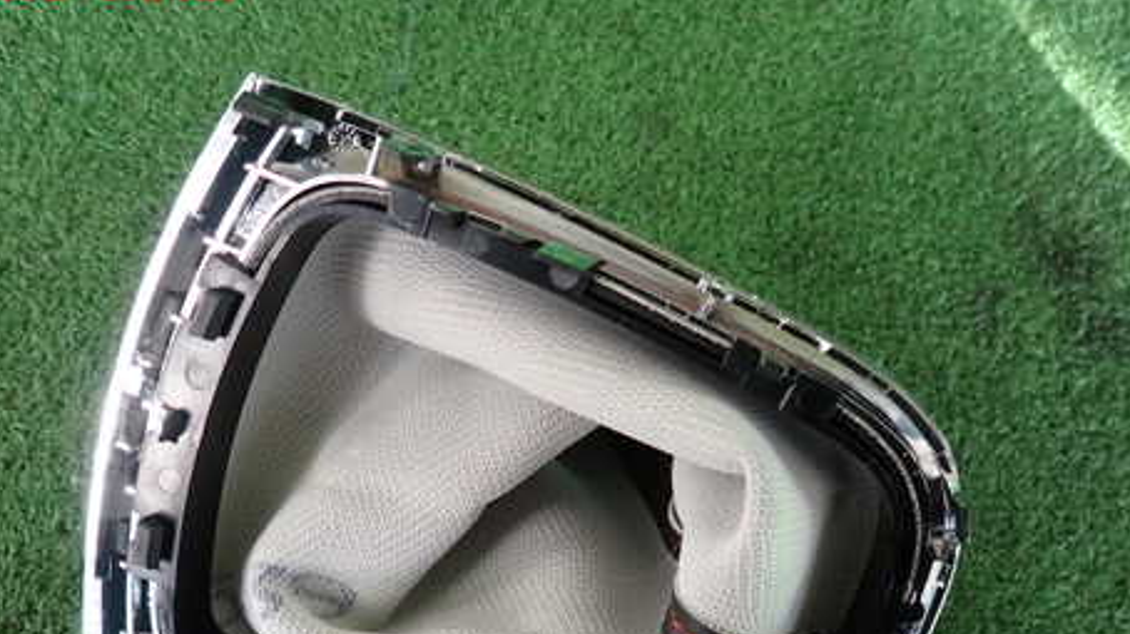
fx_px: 1078
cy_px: 512
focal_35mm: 36
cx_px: 528
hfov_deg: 55.3
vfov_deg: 31.9
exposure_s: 1/60
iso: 125
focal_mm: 4.5
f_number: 2
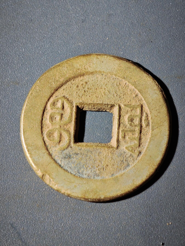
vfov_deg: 17.6
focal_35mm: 112
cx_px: 92
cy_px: 123
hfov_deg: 13.2
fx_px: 798
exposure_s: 1/100
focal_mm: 9
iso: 320
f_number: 2
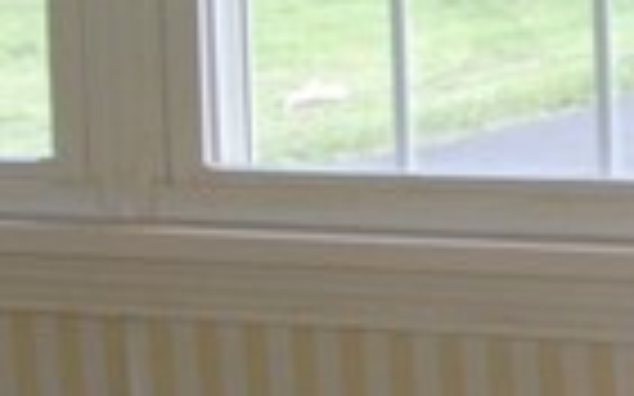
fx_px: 5665
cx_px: 1320
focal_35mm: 328
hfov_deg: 6.2
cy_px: -81
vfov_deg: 4.0
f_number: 4
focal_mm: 28
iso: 400
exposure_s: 1/80
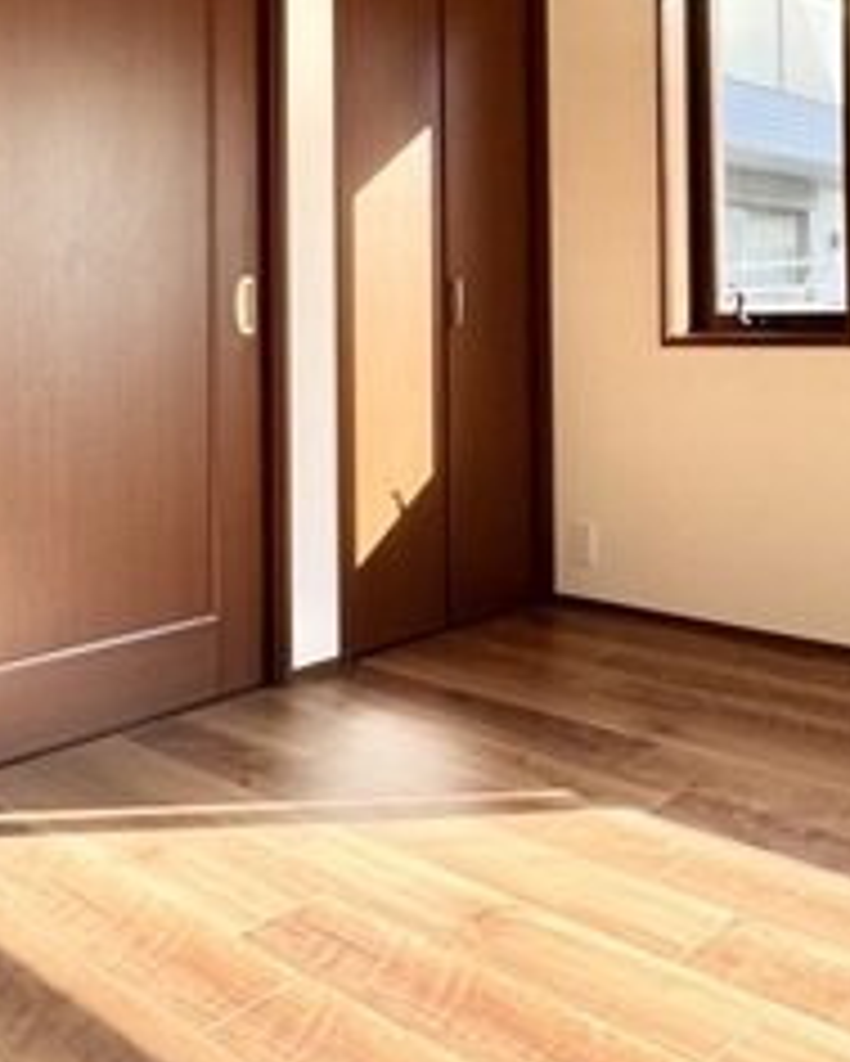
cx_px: 733
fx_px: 1163
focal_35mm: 37
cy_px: 284
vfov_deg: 47.5
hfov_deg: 38.0
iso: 50
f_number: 2.2
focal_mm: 2.22
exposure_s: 1/99
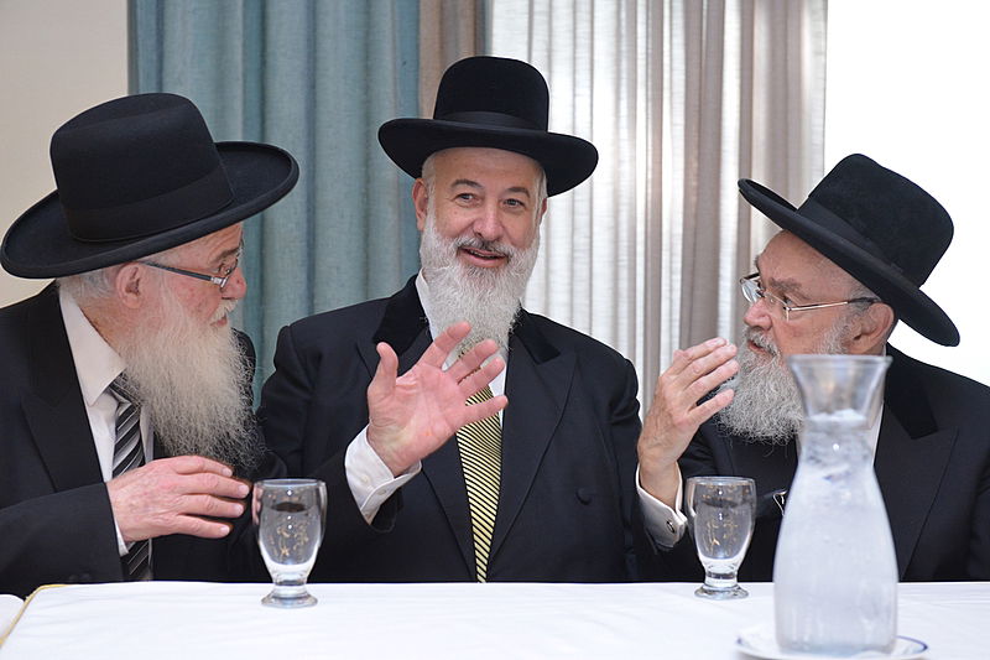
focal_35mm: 70
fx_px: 1924
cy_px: 330
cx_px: 495
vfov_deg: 19.4
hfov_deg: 28.8
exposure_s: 1/100
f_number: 5
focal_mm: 70
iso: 2500
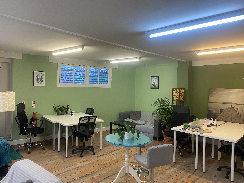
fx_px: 183
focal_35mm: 26
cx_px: 122
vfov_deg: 53.1
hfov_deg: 67.3
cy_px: 92
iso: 80
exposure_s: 1/50
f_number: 1.8
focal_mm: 4.25
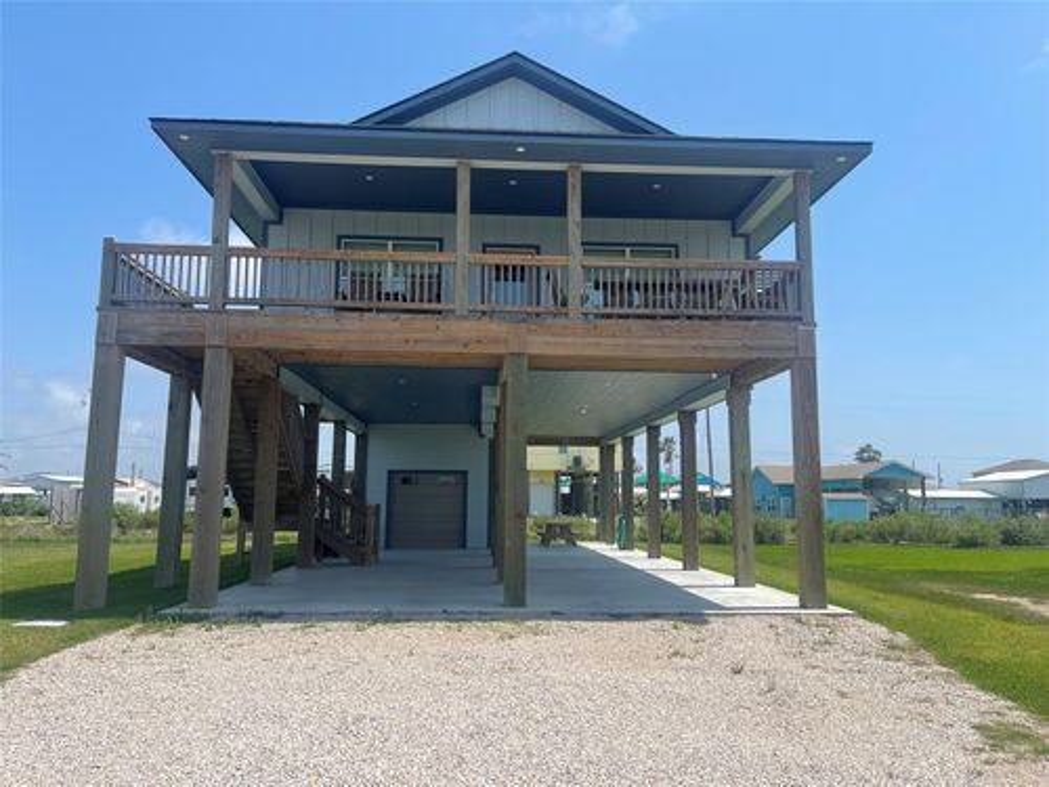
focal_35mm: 25
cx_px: 524
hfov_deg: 69.4
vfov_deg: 54.9
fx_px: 758
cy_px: 394
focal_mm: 5.1
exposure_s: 1/3922
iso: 32
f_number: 1.6
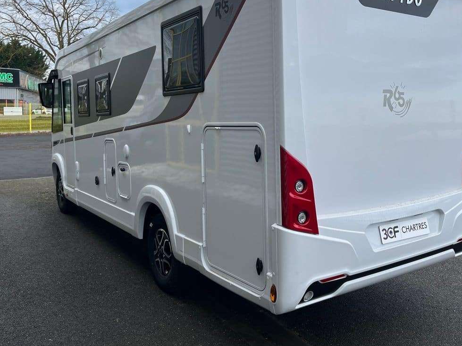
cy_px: 131
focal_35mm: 34
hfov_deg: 53.7
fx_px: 454
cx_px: 272
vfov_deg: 41.5
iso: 50
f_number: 1.6
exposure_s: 1/928
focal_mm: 5.1
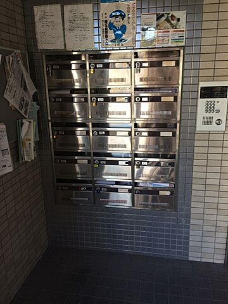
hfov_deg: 48.2
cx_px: 114
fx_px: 255
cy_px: 152
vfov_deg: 61.7
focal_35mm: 29
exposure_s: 1/60
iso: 50
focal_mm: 4.15
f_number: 2.2
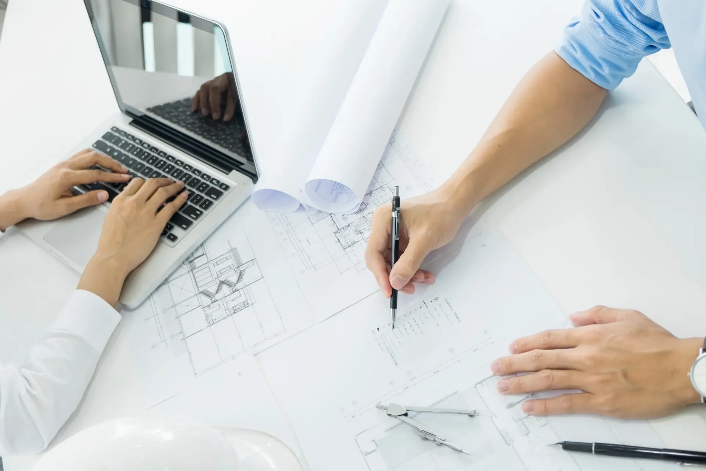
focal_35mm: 45
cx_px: 353
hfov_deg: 43.6
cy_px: 236
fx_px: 882
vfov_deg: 29.9
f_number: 3.6
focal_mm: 30.2
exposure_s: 1/125
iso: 640
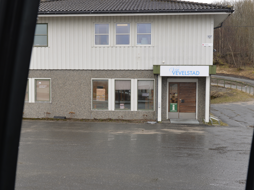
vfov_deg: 34.3
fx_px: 308
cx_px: 129
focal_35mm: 42
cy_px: 97
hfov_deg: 44.8
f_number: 5
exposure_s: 1/100
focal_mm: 34
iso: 400
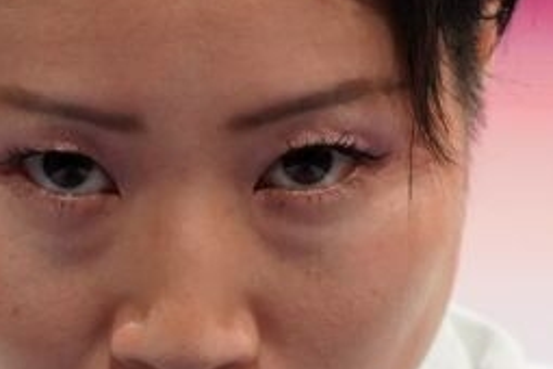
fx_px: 43346
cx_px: 173
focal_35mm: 2822
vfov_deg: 0.5
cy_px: 373
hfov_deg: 0.7
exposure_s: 1/500
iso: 1000
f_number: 2.8
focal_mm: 400
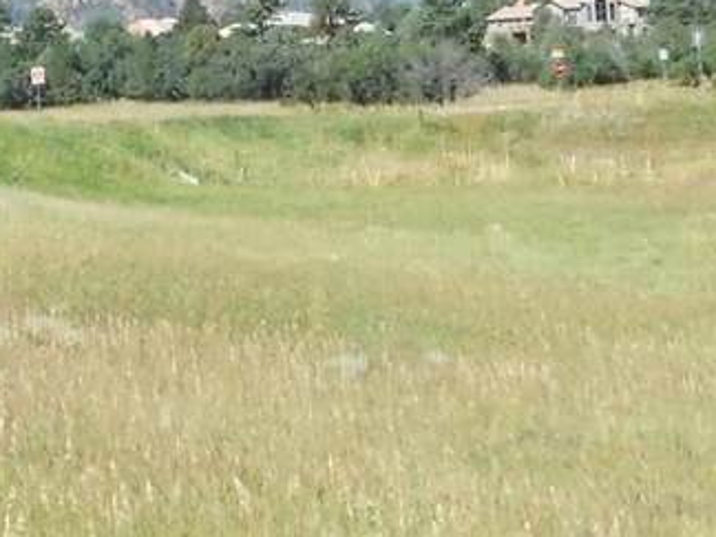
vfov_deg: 15.8
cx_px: 82
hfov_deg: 21.1
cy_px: -62
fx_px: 1882
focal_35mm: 91
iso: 800
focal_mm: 4
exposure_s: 1/1500
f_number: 6
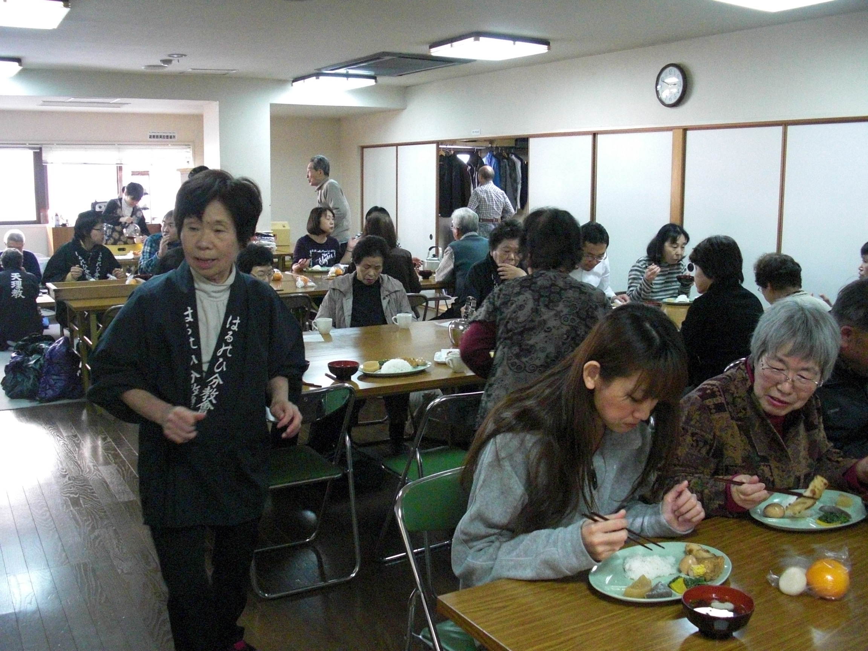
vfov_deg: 39.7
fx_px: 903
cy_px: 326
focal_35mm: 36
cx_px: 434
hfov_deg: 51.4
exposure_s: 1/60
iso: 800
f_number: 2.8
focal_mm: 6.3
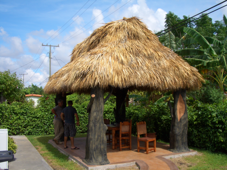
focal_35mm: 35
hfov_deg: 52.6
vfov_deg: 40.7
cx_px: 114
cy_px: 85
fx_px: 230
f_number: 4.3
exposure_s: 1/500
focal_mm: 5.8
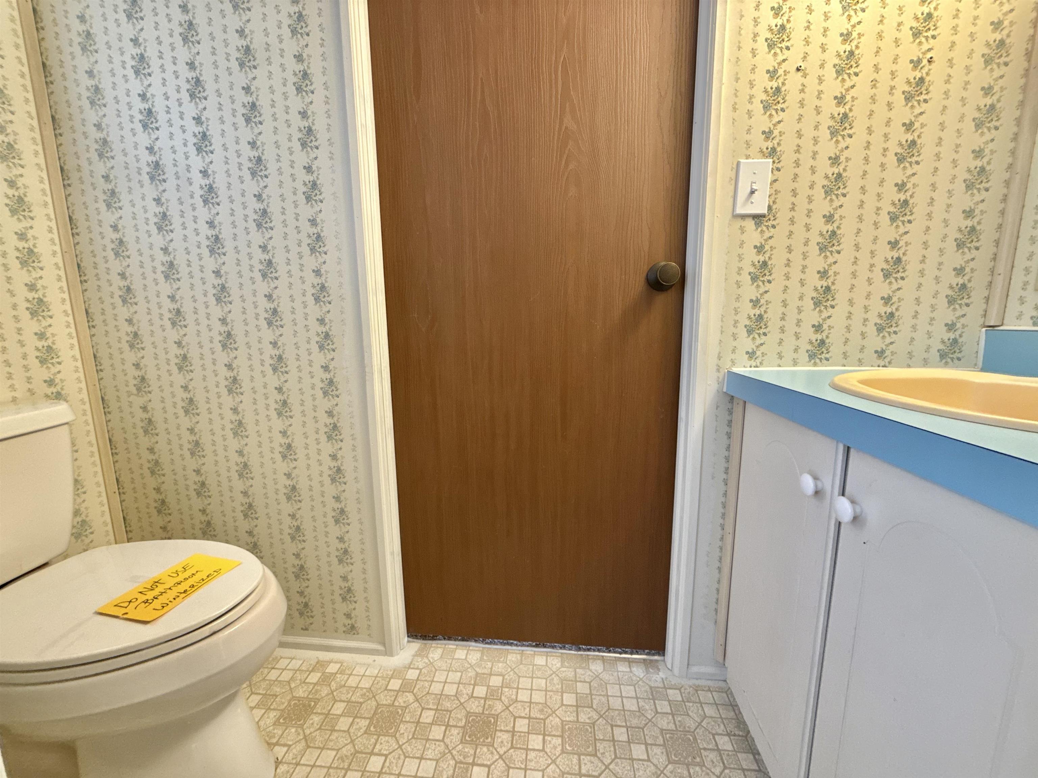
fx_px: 420
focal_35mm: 14
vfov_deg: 85.7
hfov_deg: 102.1
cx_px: 519
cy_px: 389
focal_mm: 2.22
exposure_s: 1/60
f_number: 2.2
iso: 400
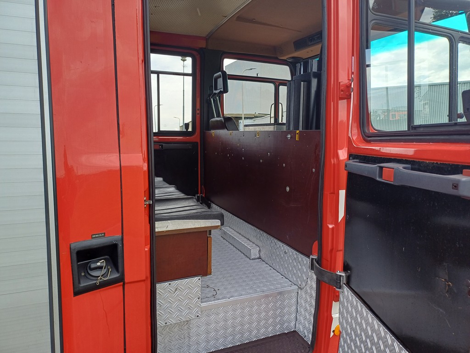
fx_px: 339
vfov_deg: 54.9
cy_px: 176
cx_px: 235
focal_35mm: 25
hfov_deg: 69.4
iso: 50
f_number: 1.8
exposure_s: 1/296
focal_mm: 4.65
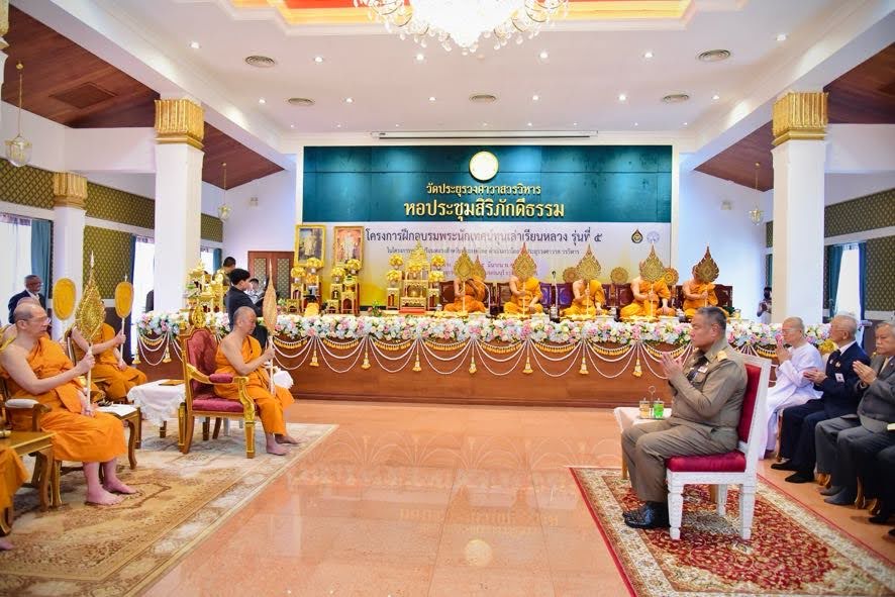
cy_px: 298
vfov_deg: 53.2
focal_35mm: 24
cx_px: 448
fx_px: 597
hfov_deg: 73.7
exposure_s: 1/125
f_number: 4
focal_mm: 24
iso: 3200
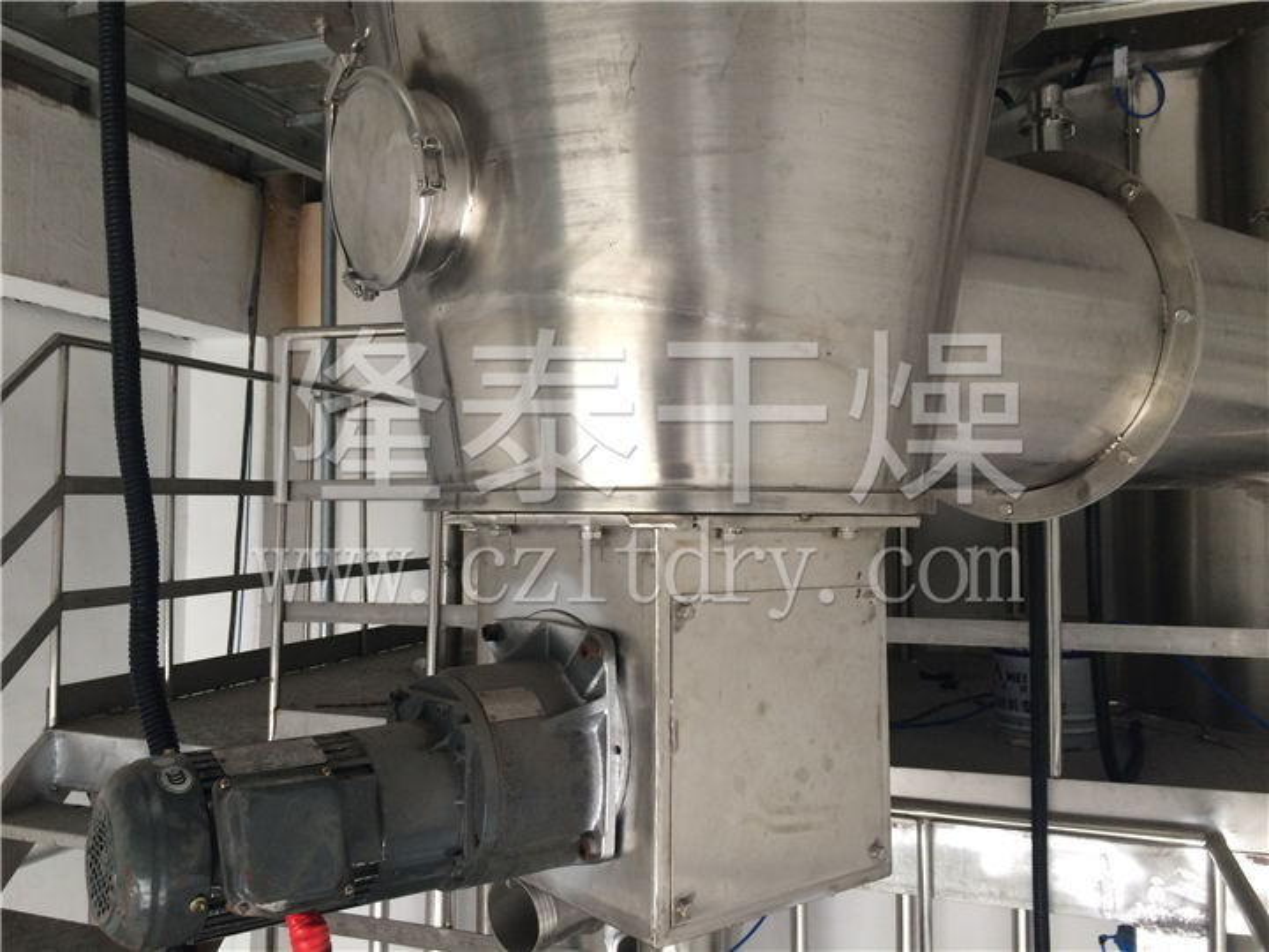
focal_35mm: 29
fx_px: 1063
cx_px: 634
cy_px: 476
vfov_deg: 48.2
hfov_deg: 61.7
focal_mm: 4.15
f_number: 2.2
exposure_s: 1/30
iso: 100
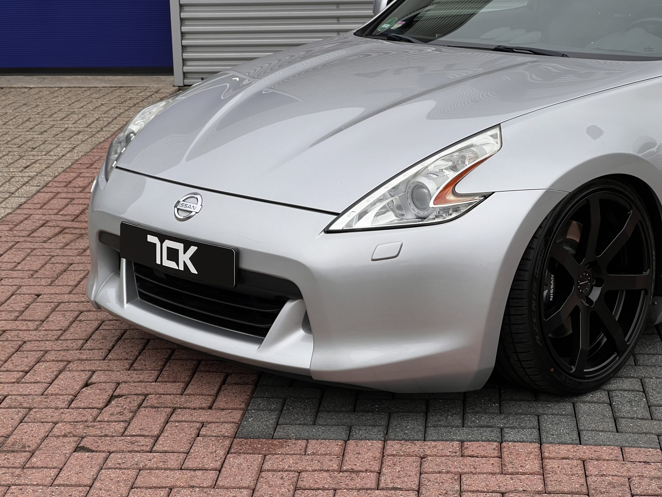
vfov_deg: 19.1
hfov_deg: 25.3
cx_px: 331
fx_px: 1473
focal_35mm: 77
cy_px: 248
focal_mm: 9
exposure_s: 1/155
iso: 32
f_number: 2.8
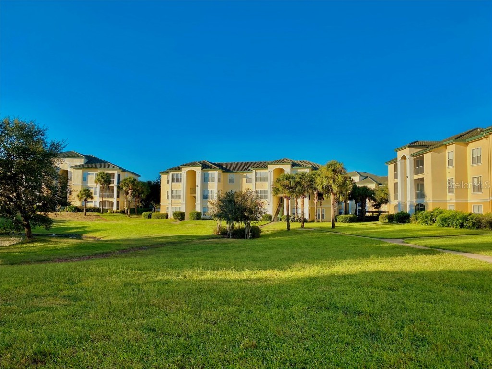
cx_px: 246
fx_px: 370
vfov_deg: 53.1
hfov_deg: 67.3
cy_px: 184
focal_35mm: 26
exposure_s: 1/1927
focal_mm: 4.25
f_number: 1.8
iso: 32
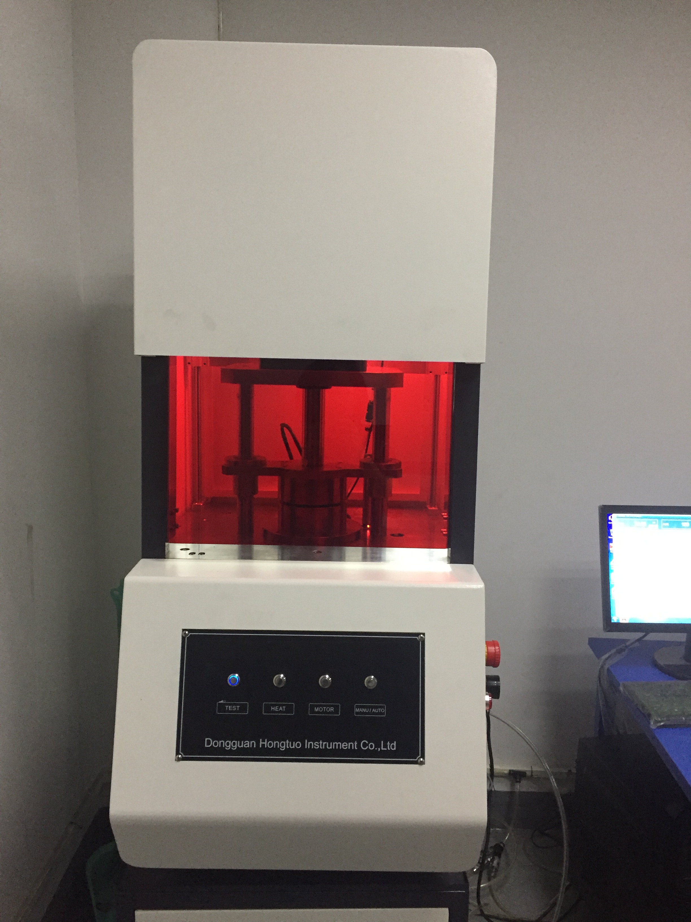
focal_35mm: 29
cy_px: 461
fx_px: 772
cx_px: 346
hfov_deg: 48.2
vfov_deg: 61.7
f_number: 2.2
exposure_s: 1/25
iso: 250
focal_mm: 4.15
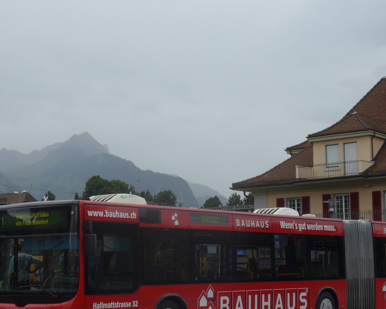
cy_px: 176
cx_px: 241
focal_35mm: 82
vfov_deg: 18.7
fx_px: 937
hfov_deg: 23.2
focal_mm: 10.7
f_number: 3.3
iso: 80
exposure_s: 1/200
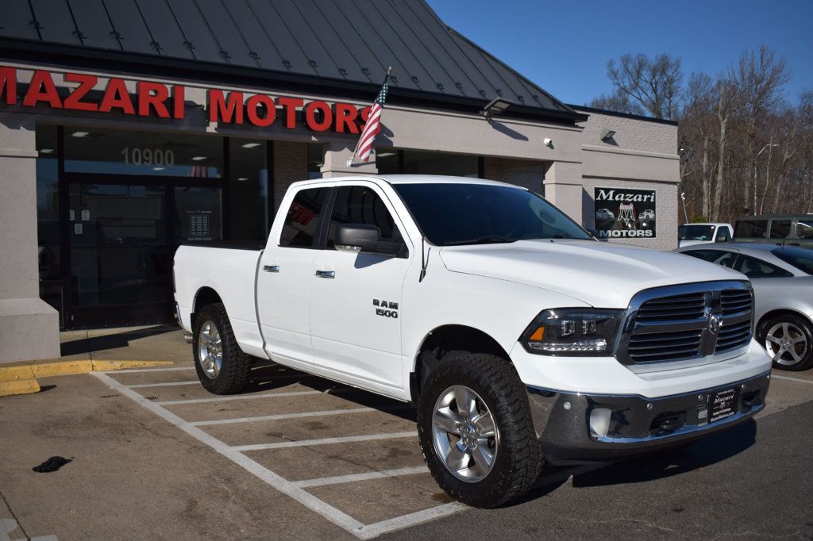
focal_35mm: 33
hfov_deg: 57.2
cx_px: 406
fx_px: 745
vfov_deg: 39.9
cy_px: 270
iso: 200
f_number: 3.8
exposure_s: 1/4000
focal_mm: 22
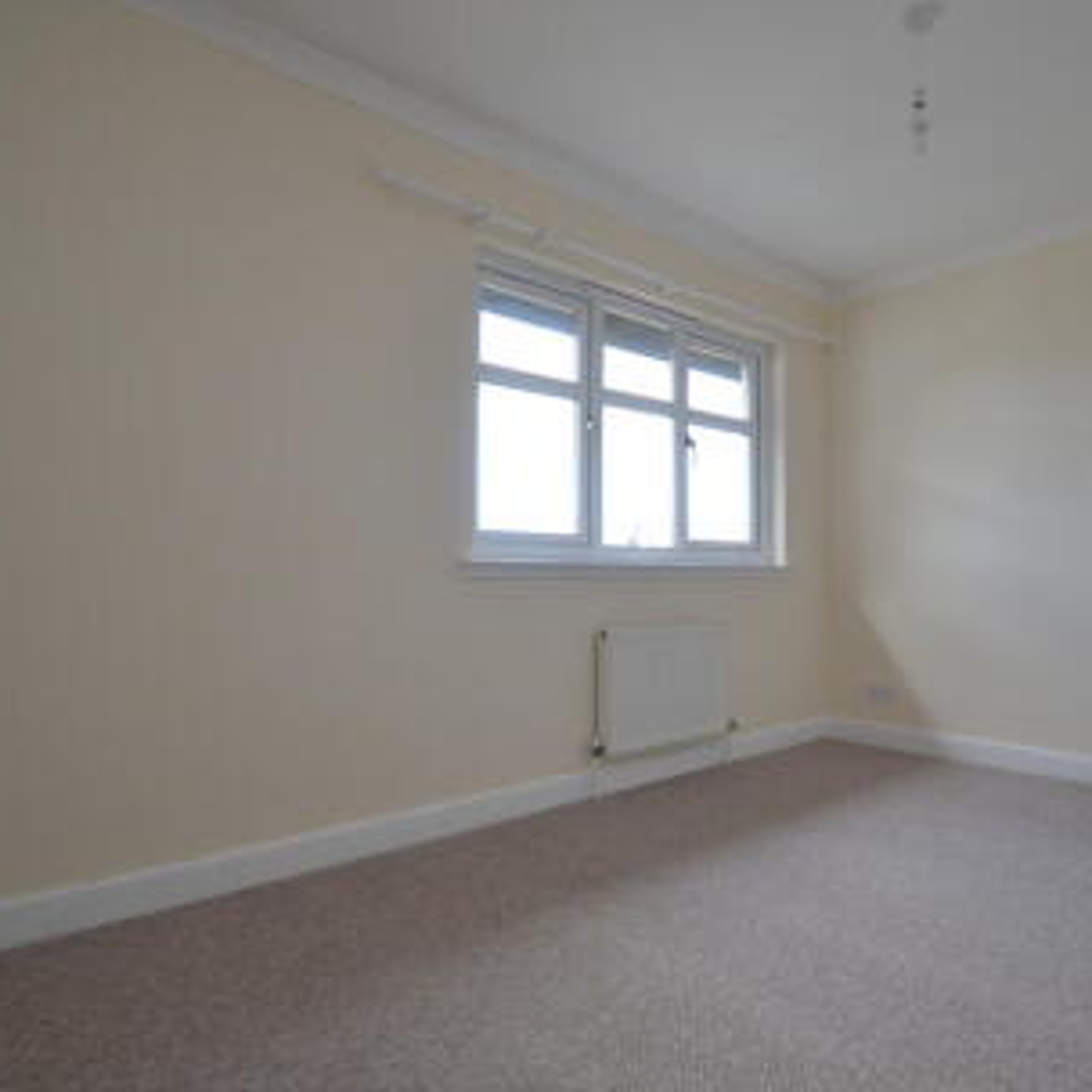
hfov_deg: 73.3
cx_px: 696
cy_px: 568
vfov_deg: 74.8
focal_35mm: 20
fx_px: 714
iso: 400
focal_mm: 10
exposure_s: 1/100
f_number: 5
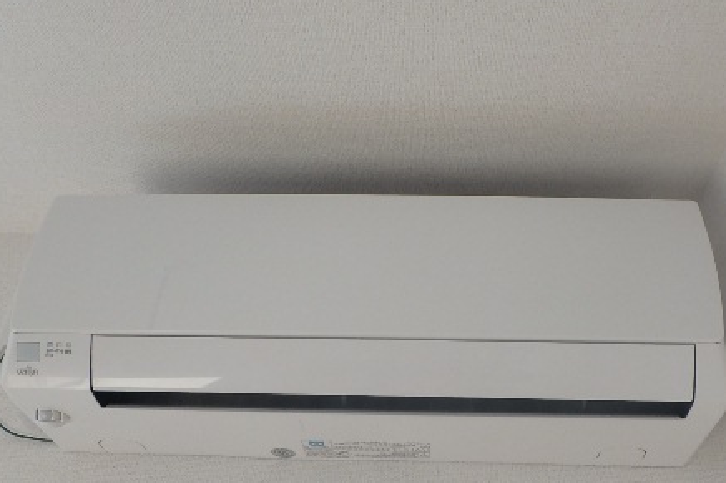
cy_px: 337
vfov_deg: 40.4
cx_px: 405
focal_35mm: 32
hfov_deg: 58.6
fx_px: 645
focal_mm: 3.7
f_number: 3.5
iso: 125
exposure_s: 1/80
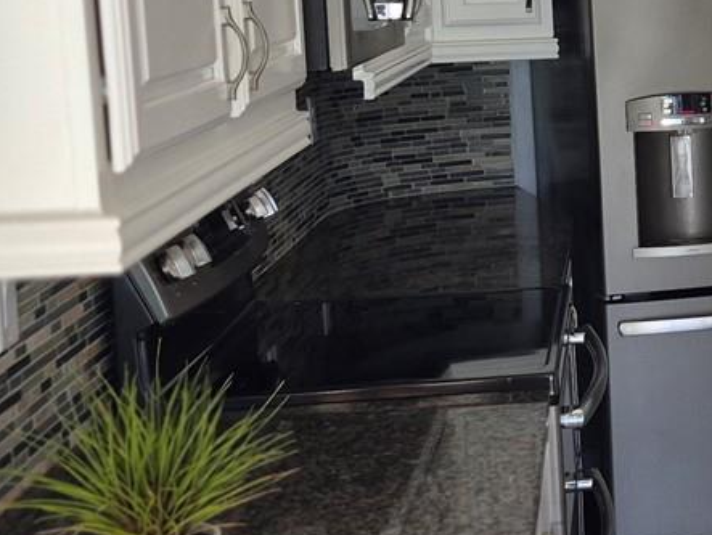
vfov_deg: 17.7
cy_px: 159
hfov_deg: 21.4
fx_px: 1709
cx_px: 921
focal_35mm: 83
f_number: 1.8
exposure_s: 1/180
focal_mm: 5.4
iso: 160
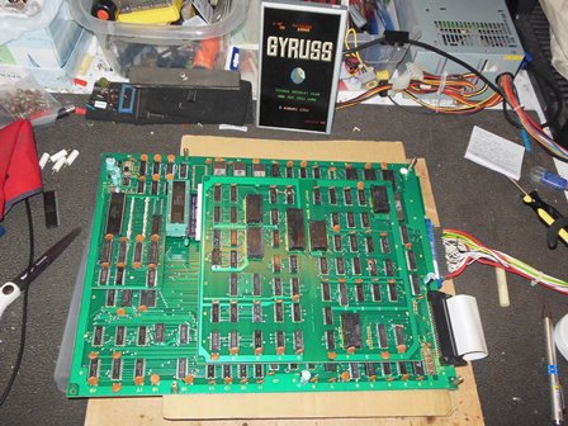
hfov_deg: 61.7
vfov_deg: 48.2
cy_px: 213
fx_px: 476
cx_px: 284
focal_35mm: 29
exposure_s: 1/25
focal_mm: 5.2
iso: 200
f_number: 3.3
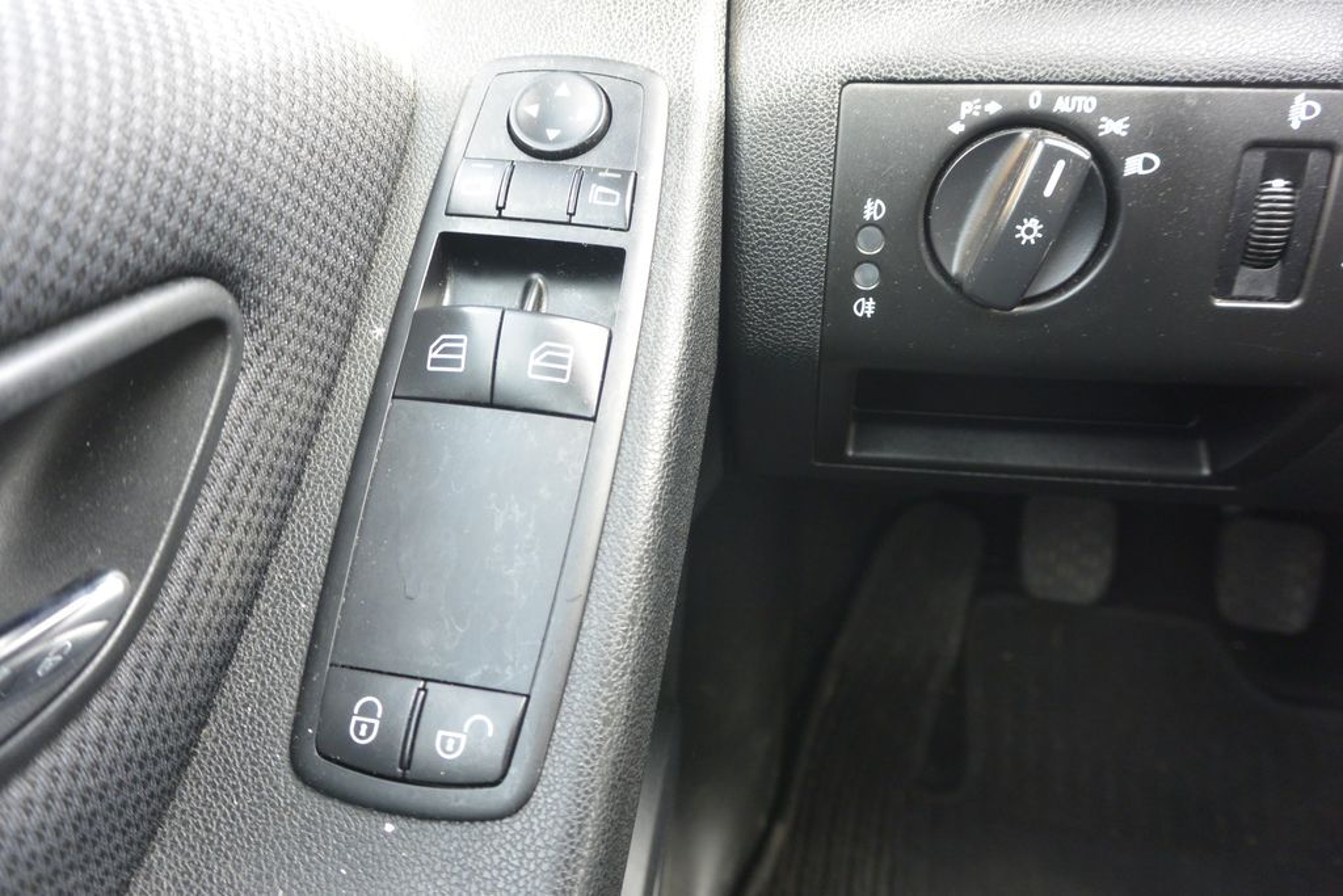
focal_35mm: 27
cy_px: 448
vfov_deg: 47.9
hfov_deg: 67.4
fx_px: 1007
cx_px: 672
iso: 400
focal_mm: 10
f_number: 3.5
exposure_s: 1/80
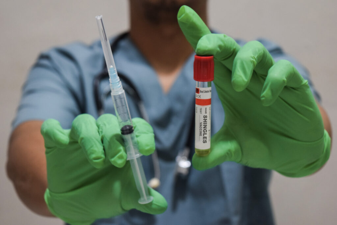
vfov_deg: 16.6
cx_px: 168
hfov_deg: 24.6
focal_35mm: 82
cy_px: 112
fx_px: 772
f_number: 5.6
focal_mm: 55
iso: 800
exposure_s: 1/40
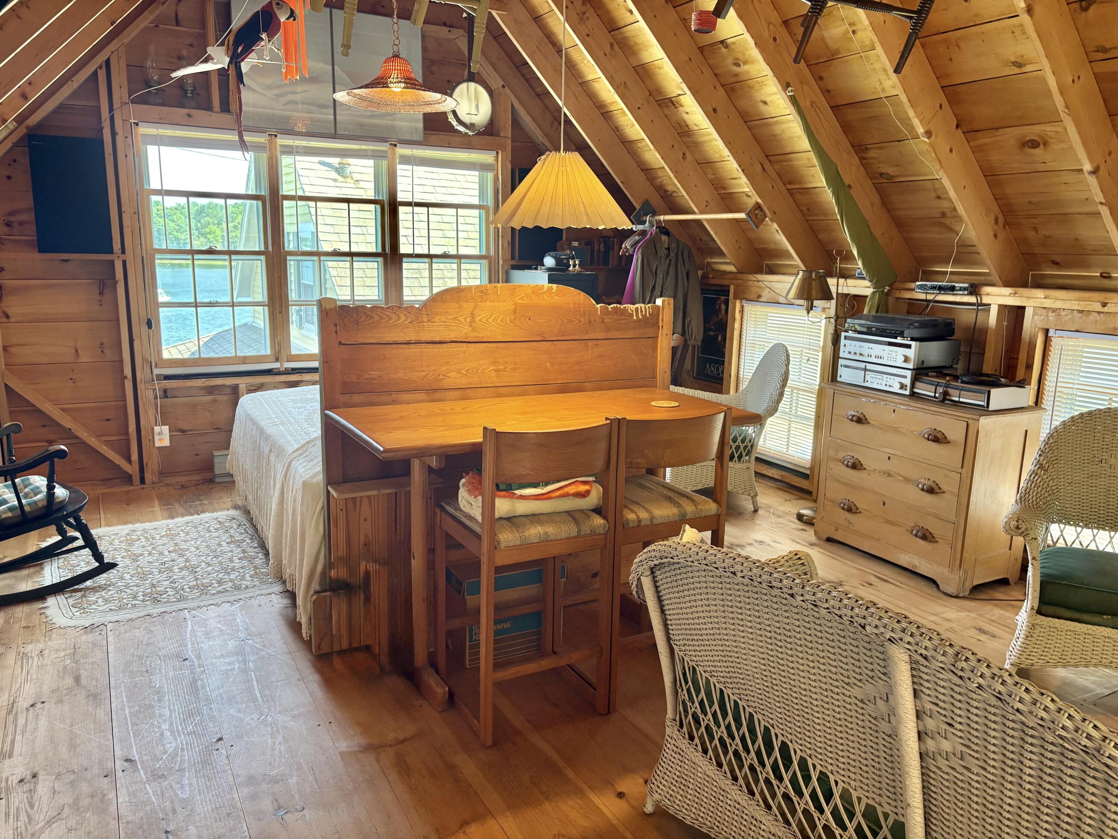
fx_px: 840
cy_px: 420
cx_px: 559
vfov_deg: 53.1
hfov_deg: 67.3
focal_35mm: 26
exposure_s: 1/73
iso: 125
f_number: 1.6
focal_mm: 5.96
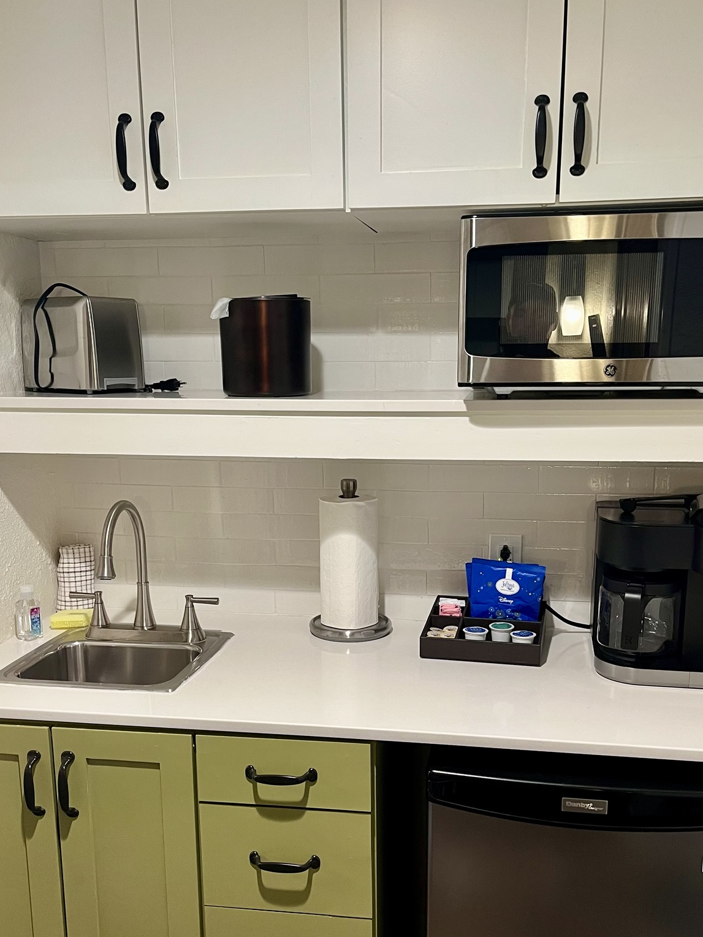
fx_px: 921
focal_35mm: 34
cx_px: 367
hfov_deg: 41.8
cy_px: 563
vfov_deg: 53.6
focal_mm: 5.1
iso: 160
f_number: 1.6
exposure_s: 1/42
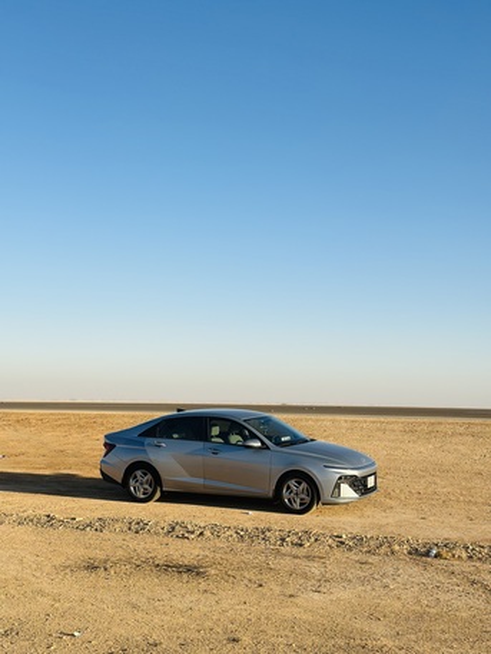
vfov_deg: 39.6
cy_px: 327
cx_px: 246
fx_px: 907
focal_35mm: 48
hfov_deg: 30.3
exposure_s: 1/3731
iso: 80
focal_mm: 6.86
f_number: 1.78
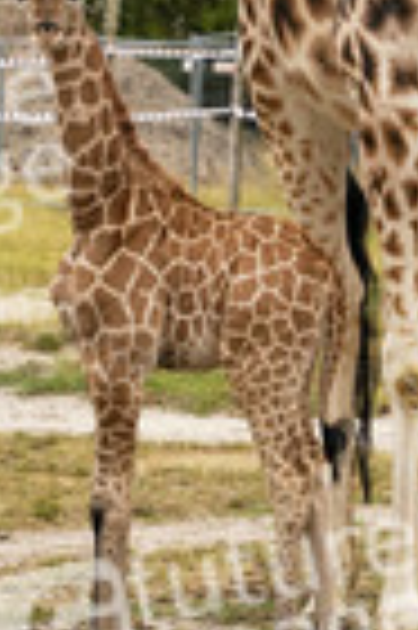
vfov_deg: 6.7
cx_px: 333
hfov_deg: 4.5
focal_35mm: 305
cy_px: -50
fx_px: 5325
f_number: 6.3
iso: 640
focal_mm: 107
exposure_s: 1/500
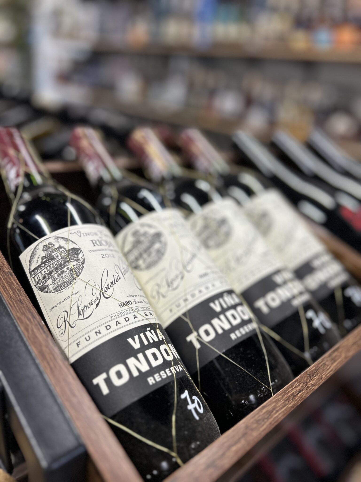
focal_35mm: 26
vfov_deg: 67.3
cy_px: 241
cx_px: 180
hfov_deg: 53.1
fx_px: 362
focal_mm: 5.7
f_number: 1.5
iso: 100
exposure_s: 1/120
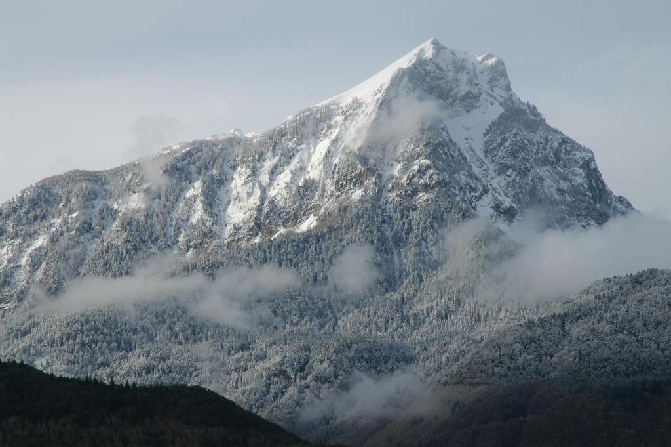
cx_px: 336
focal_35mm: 105
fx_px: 1955
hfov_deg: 19.5
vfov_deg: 13.0
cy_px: 224
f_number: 10
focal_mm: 70
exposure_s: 1/250
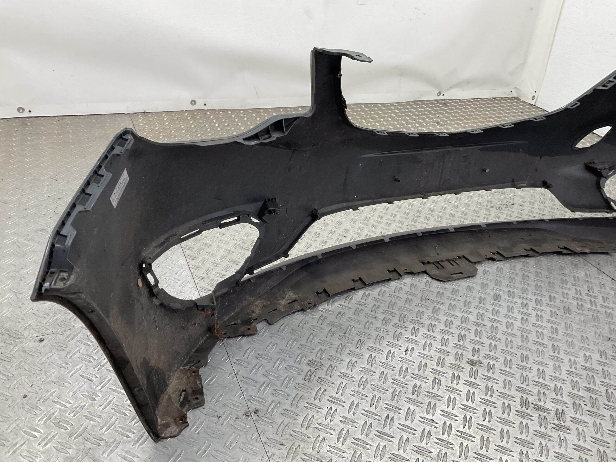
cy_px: 231
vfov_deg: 48.2
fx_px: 516
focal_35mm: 29
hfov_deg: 61.7
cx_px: 308
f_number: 1.8
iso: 40
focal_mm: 3
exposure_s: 1/120
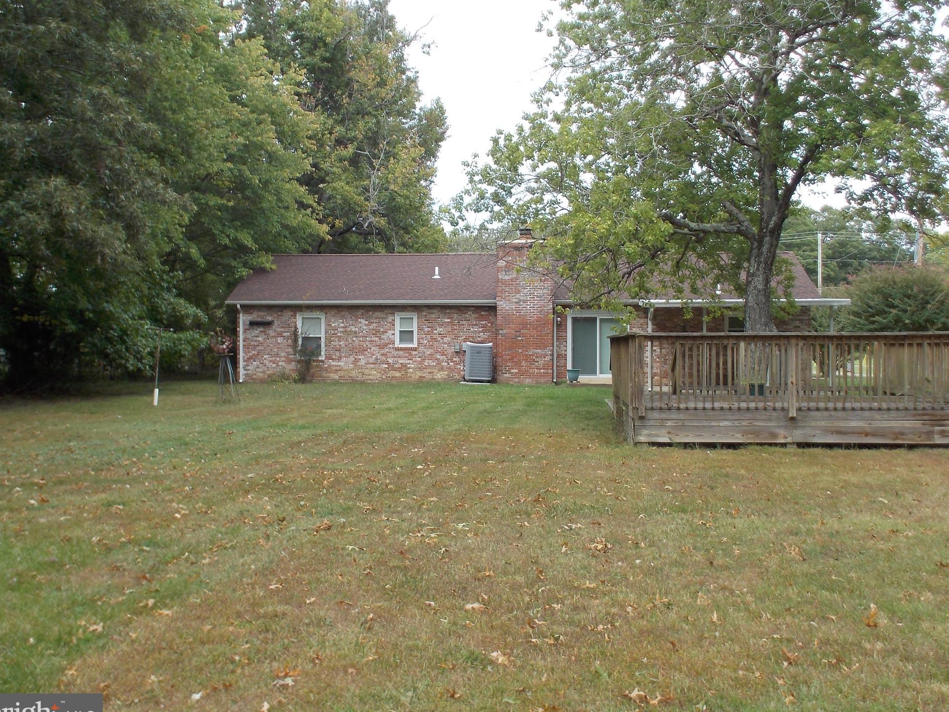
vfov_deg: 36.0
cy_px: 350
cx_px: 491
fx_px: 1097
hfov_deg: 46.8
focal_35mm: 40
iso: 80
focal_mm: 5.2
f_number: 3.7
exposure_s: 1/125
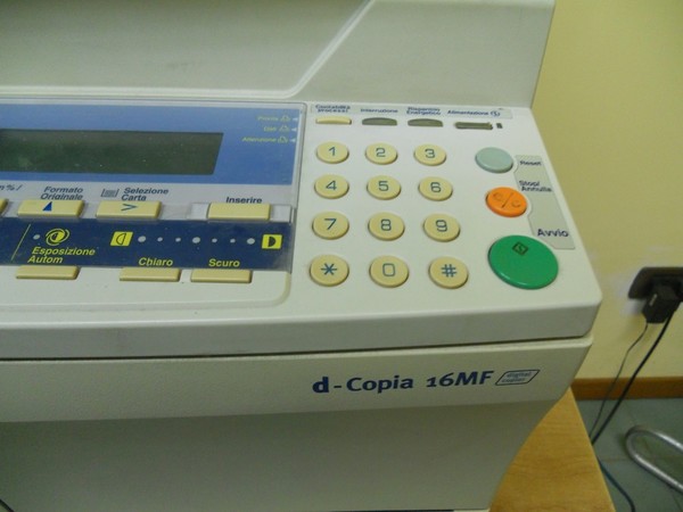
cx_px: 342
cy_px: 256
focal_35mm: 27
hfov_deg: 65.3
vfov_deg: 51.4
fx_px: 533
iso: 250
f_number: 3.2
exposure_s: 1/30
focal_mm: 4.9
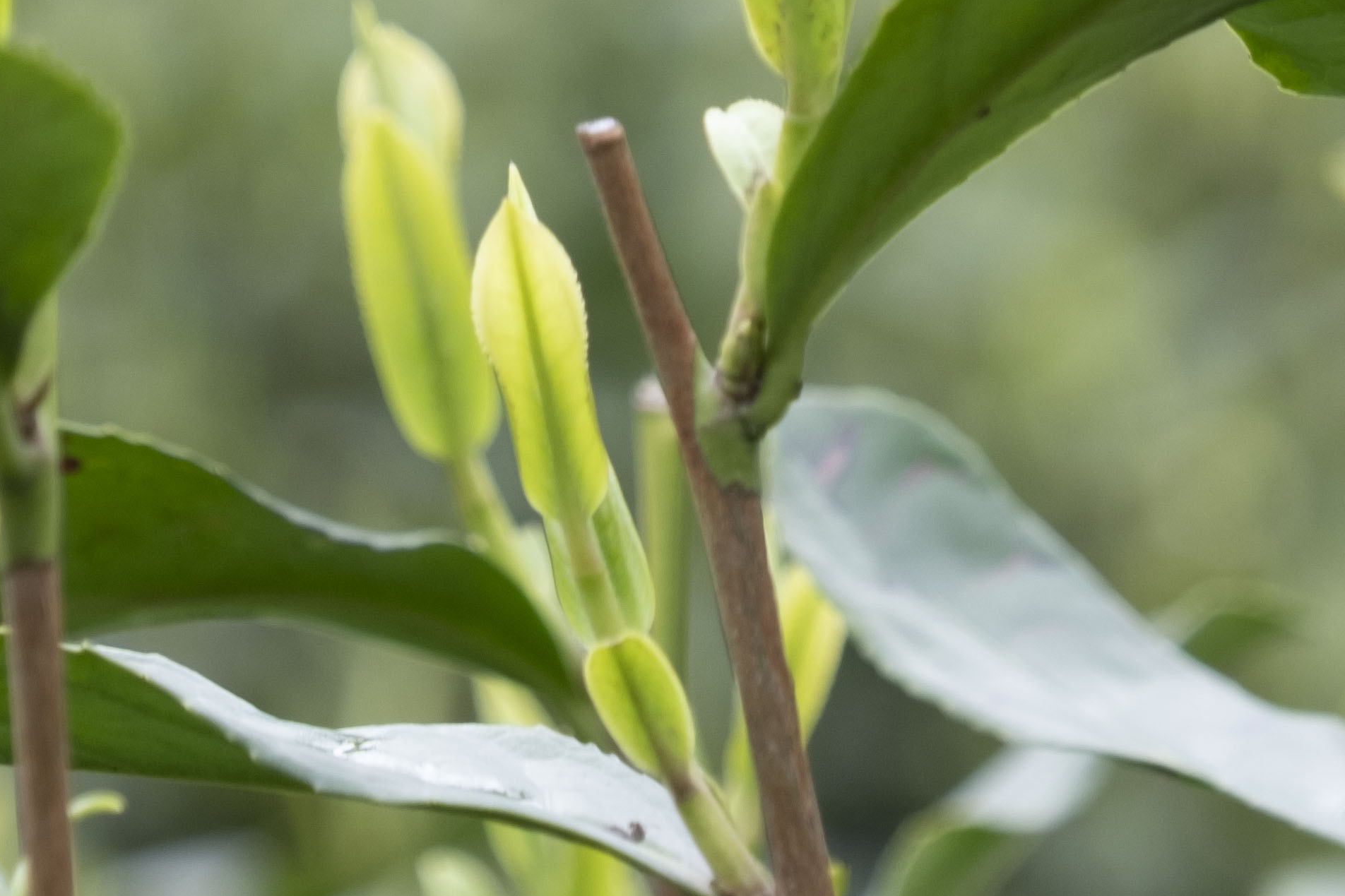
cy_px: 145
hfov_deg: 5.0
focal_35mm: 416
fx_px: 15540
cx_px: 848
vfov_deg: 3.3
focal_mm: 88.2
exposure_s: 1/60
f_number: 6.4
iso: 200
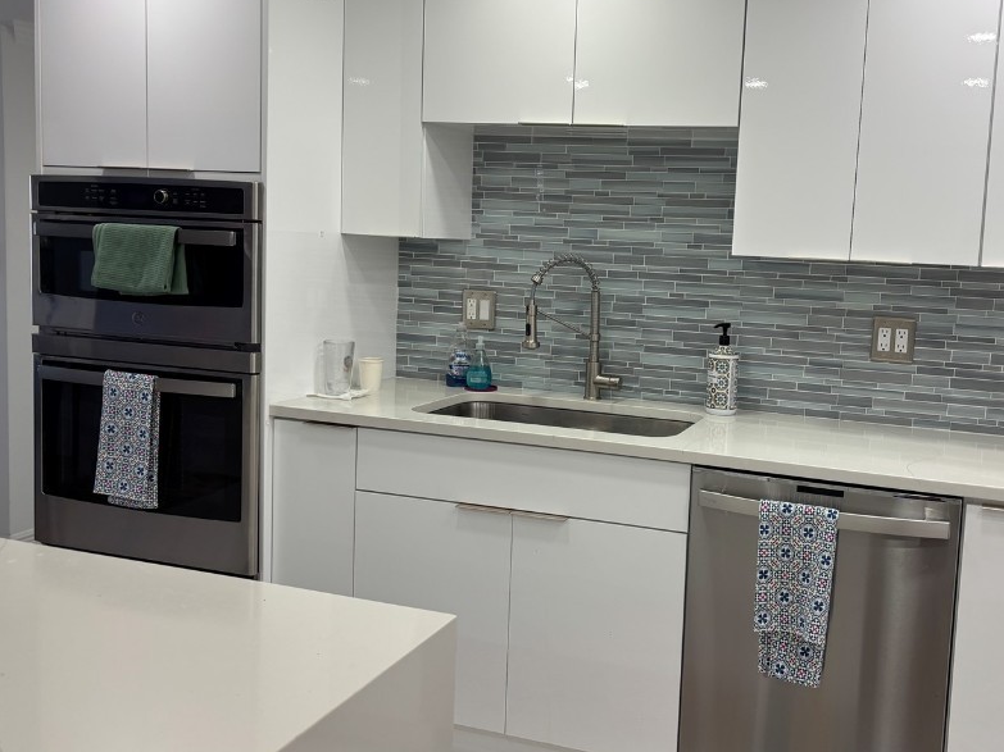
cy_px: 332
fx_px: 986
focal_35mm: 34
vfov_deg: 41.7
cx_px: 635
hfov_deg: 53.3
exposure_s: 1/125
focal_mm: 5.96
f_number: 1.6
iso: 32
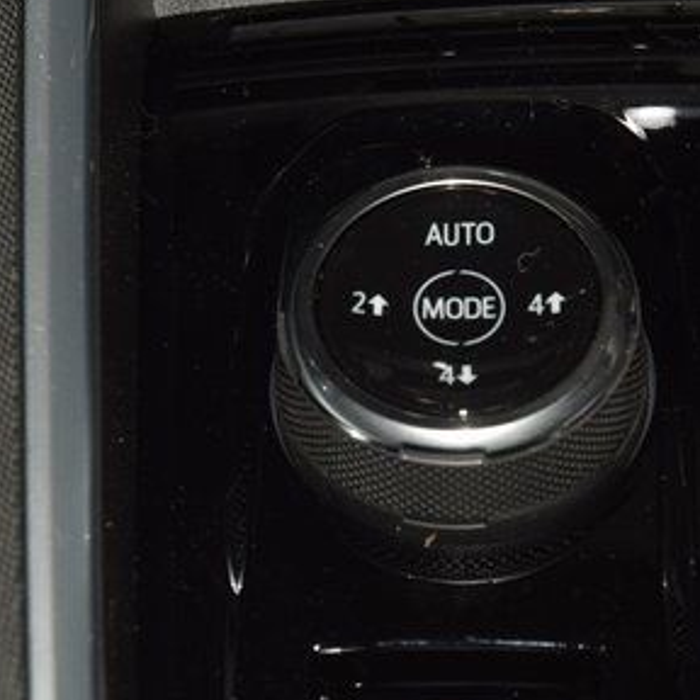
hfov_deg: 8.8
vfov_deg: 8.8
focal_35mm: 198
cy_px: 286
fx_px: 4530
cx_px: 440
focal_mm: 70
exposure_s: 1/125
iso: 100
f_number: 8
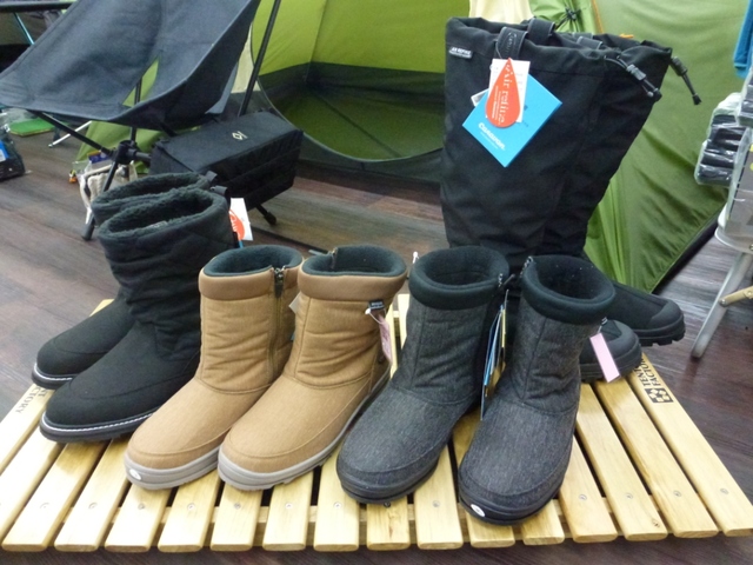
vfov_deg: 54.9
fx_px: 544
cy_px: 282
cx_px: 376
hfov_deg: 69.4
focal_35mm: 25
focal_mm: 4.3
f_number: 3.3
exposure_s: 1/60
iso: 800
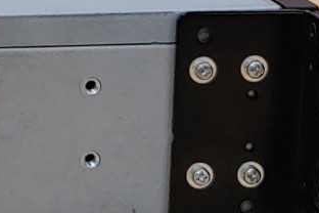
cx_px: -274
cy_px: -45
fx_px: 1533
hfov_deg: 11.0
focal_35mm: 173
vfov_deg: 7.9
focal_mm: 4.36
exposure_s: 1/87
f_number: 1.8
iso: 50
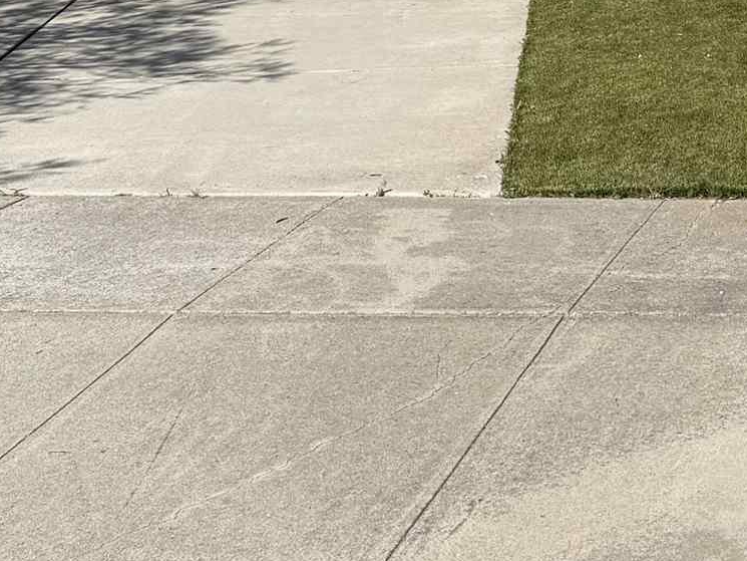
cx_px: 760
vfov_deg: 13.9
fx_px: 2137
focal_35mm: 99
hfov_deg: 19.2
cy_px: -326
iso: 80
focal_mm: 6.76
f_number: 1.78
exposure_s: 1/5319
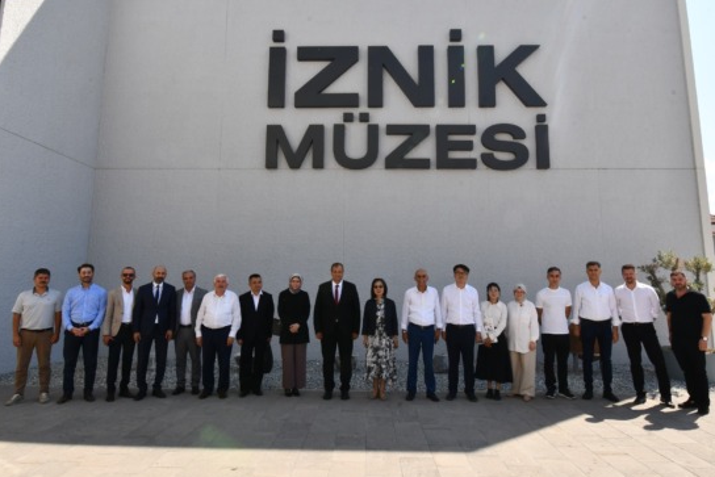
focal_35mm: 22
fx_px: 437
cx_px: 364
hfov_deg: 78.6
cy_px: 223
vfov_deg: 57.2
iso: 640
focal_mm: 13
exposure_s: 1/250
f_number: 20
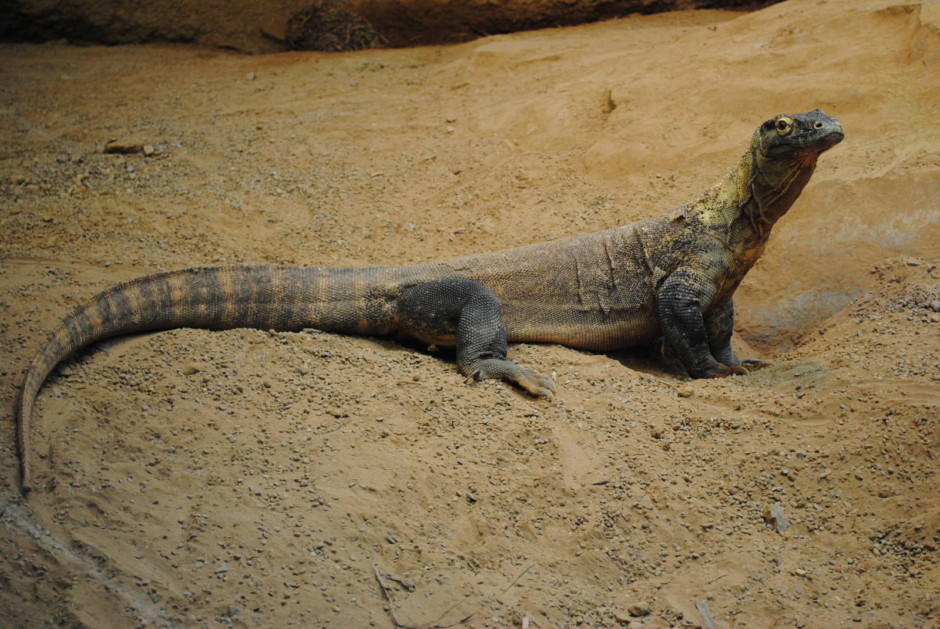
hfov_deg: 28.0
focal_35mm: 72
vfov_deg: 19.0
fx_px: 1882
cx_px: 470
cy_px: 314
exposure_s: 1/30
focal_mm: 48
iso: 250
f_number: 5.3
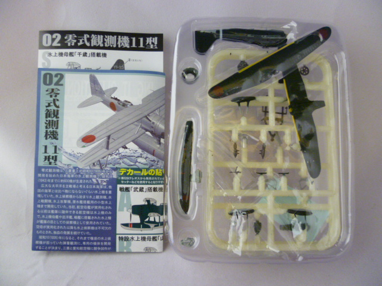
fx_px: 309
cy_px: 143
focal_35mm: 28
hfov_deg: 63.4
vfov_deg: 49.7
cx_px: 191
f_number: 2.8
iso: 400
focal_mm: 5
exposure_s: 1/8
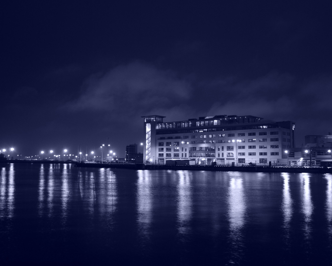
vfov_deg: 43.4
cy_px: 133
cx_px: 158
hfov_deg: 52.8
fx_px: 334
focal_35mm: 34
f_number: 3.8
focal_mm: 20
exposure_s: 1/2
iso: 400
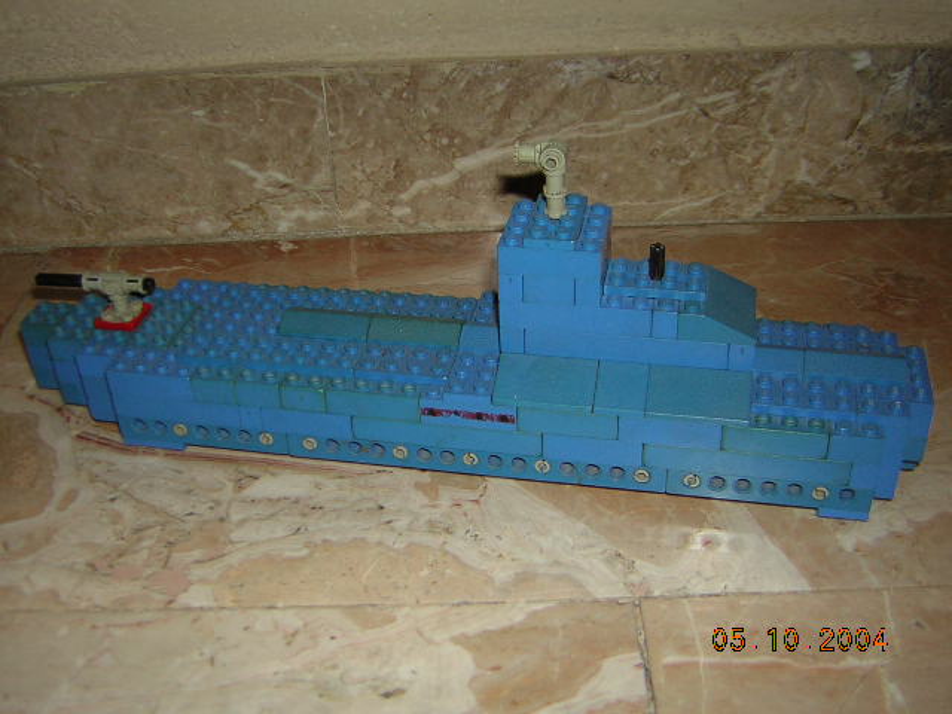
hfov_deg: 46.8
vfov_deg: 36.0
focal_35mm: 40
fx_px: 1100
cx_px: 476
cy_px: 357
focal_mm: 5.2
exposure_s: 1/60.1
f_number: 2.7
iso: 50
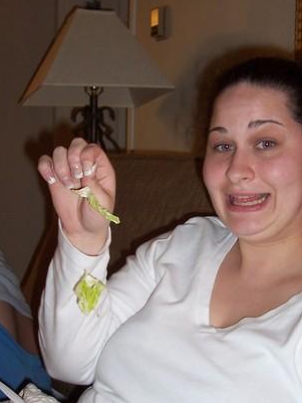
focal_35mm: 59
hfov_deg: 24.8
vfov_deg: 32.5
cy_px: 252
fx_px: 686
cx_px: 142
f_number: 2.8
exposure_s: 1/60
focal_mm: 5.6
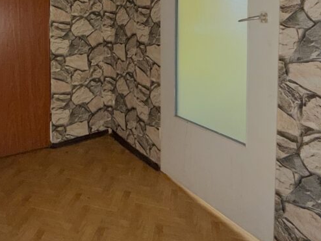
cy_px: 39
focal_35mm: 29
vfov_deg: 45.2
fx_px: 269
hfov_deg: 60.9
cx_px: 122
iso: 100
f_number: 2.2
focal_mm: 2.22
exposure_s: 1/50
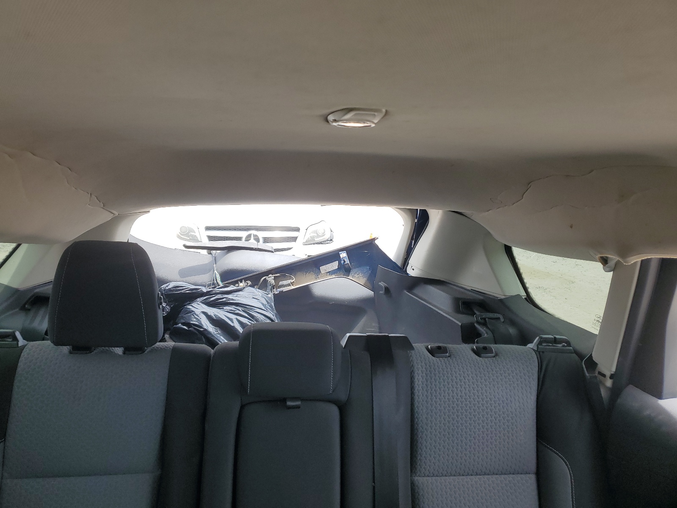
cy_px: 254
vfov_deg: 53.1
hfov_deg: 67.3
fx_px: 508
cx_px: 338
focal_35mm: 26
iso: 50
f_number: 1.5
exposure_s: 1/714
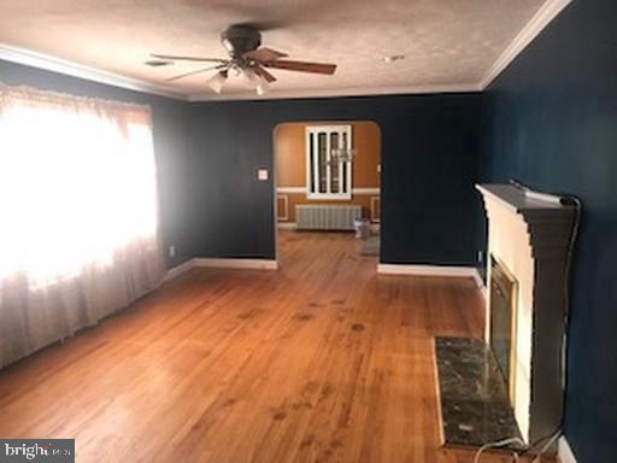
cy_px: 232
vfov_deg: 49.7
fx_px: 499
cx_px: 308
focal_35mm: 28
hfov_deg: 63.4
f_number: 1.8
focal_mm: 3.99
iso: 25
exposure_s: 1/30
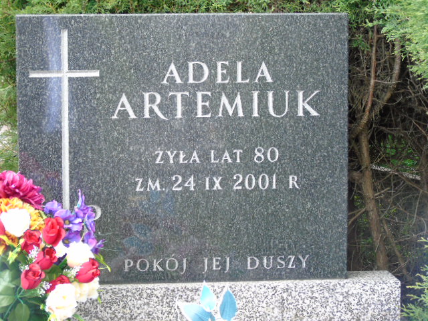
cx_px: 214
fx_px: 1533
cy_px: 160
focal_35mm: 124
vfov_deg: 12.0
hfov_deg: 15.9
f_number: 4.6
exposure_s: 1/30
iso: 250
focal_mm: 22
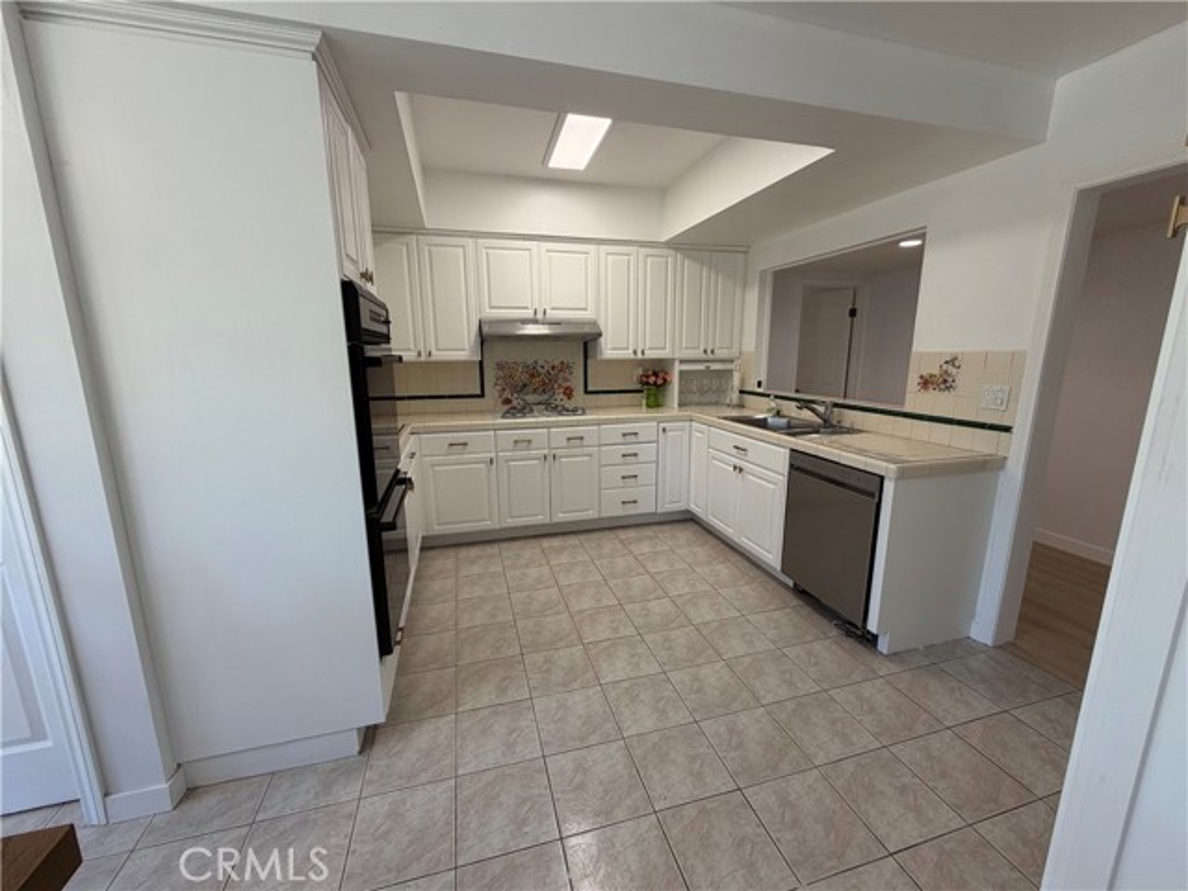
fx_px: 480
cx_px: 594
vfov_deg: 85.7
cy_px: 446
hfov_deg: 102.1
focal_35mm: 14
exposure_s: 1/120
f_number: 2.2
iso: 80
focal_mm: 2.22
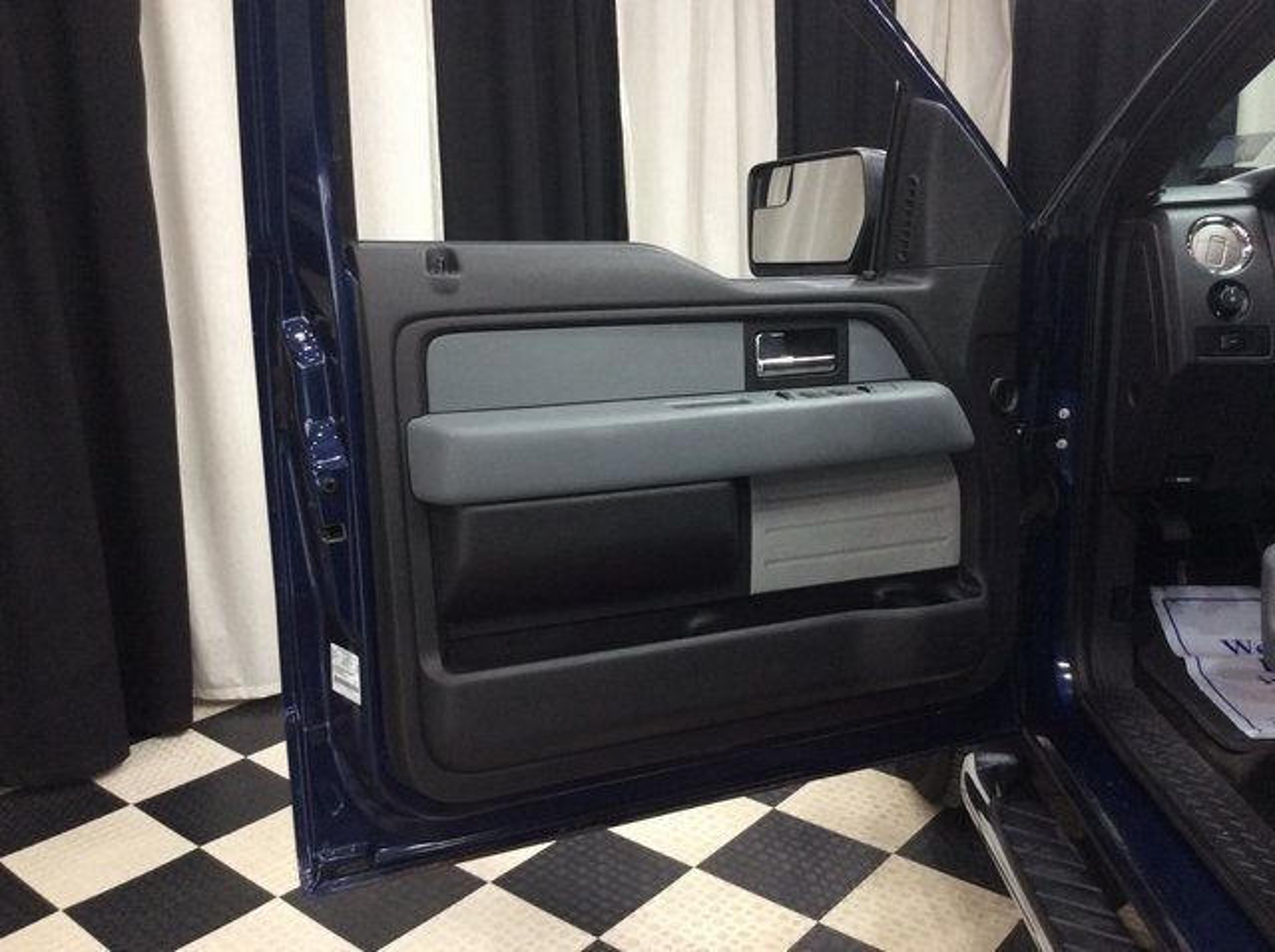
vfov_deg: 44.1
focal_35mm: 32
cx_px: 638
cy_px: 476
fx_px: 1177
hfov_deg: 56.9
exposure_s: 1/25
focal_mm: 3.3
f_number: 2.4
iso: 100
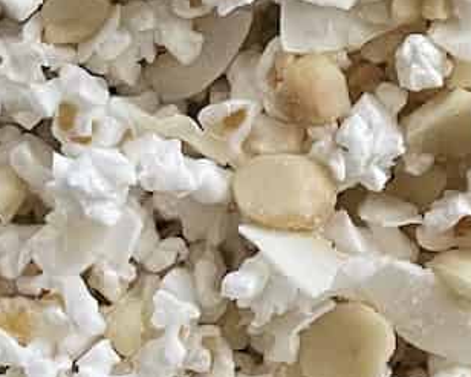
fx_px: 1839
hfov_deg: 14.5
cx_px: 373
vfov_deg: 11.2
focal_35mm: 132
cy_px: -178
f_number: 1.6
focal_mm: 4.2
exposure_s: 1/40
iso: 400
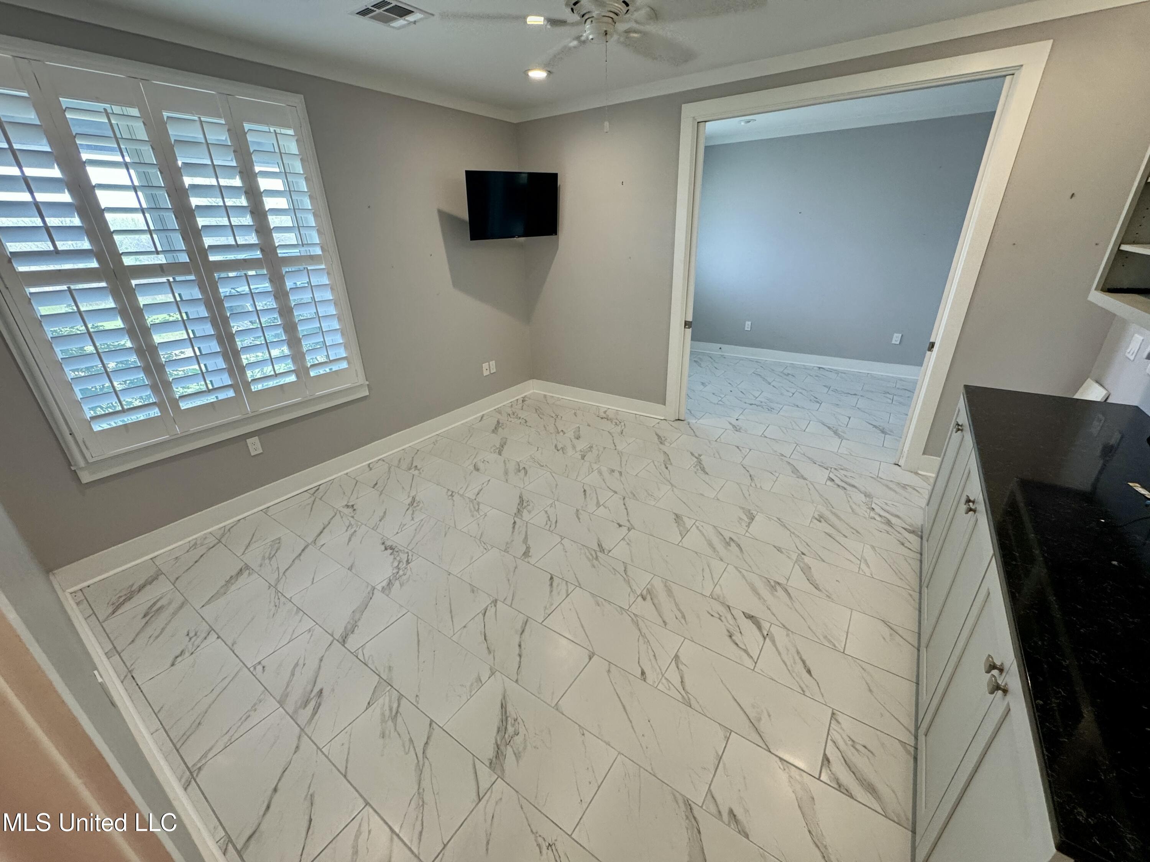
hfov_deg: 102.1
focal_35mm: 14
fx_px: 465
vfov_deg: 85.7
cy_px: 431
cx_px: 575
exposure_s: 1/120
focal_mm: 2.22
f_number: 2.2
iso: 160
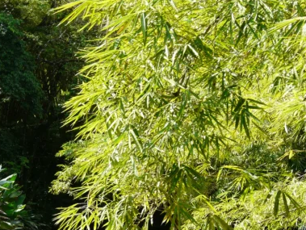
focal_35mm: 168
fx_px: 1487
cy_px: 174
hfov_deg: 11.8
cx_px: 136
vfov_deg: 8.8
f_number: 4.5
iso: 100
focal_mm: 13.6
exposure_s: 1/200
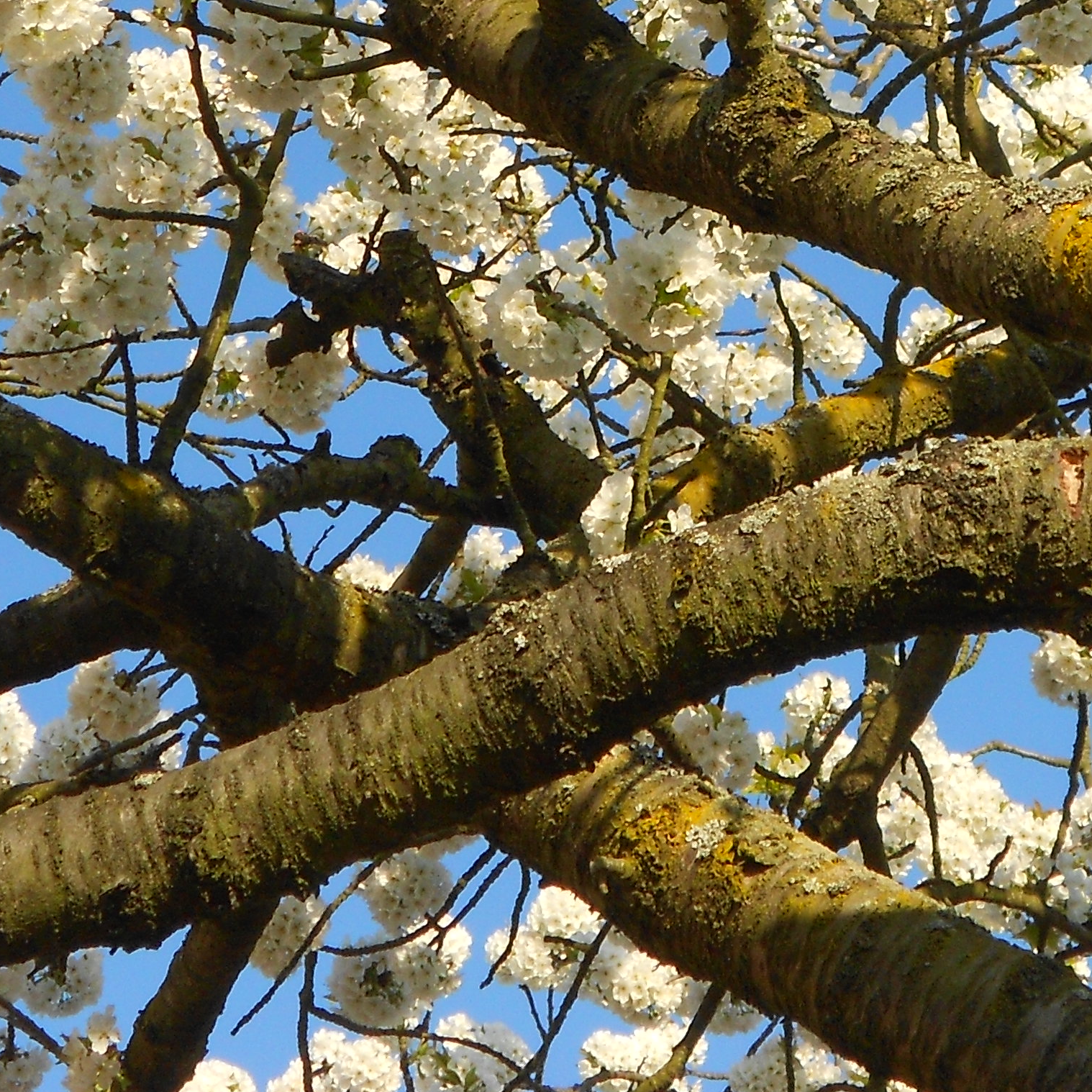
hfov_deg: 10.5
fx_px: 5925
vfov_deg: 10.4
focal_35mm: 166
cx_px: 790
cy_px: -55
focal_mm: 11.8
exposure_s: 1/250
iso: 80
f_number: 5.3
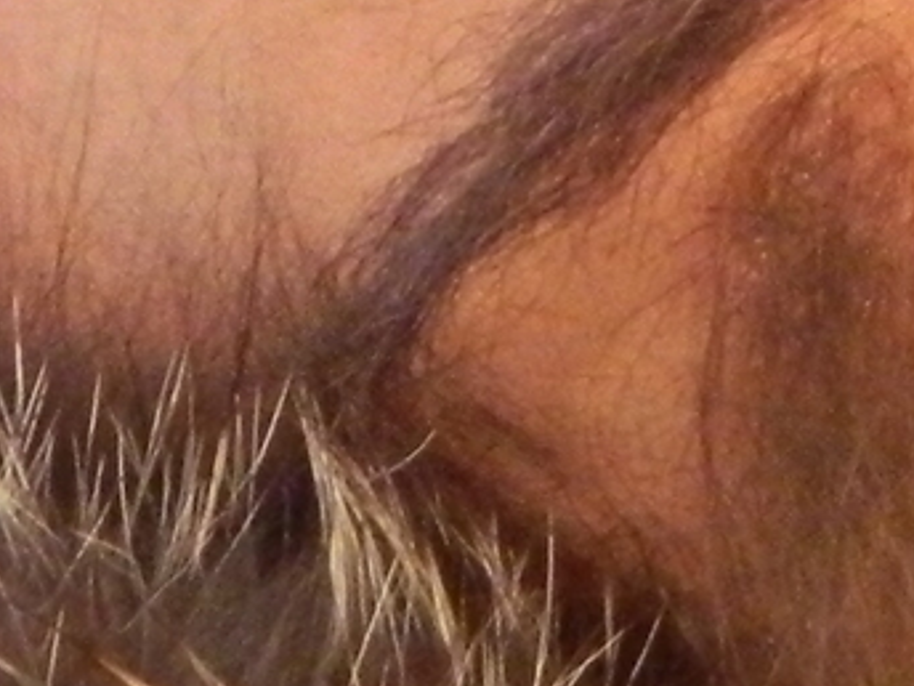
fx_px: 10931
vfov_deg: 3.6
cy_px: -355
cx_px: 1103
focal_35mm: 414
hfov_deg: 4.8
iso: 400
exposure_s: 1/20
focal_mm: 10.2
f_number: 3.8
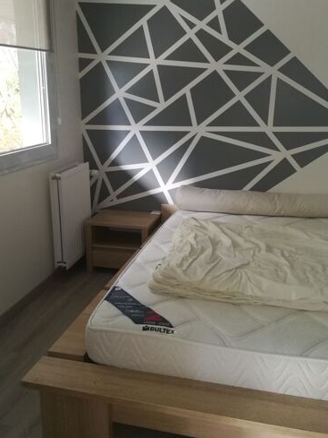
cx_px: 161
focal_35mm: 34
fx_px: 429
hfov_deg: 41.8
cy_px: 167
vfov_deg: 53.4
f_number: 2.2
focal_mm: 3.83
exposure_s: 1/33.3
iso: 200
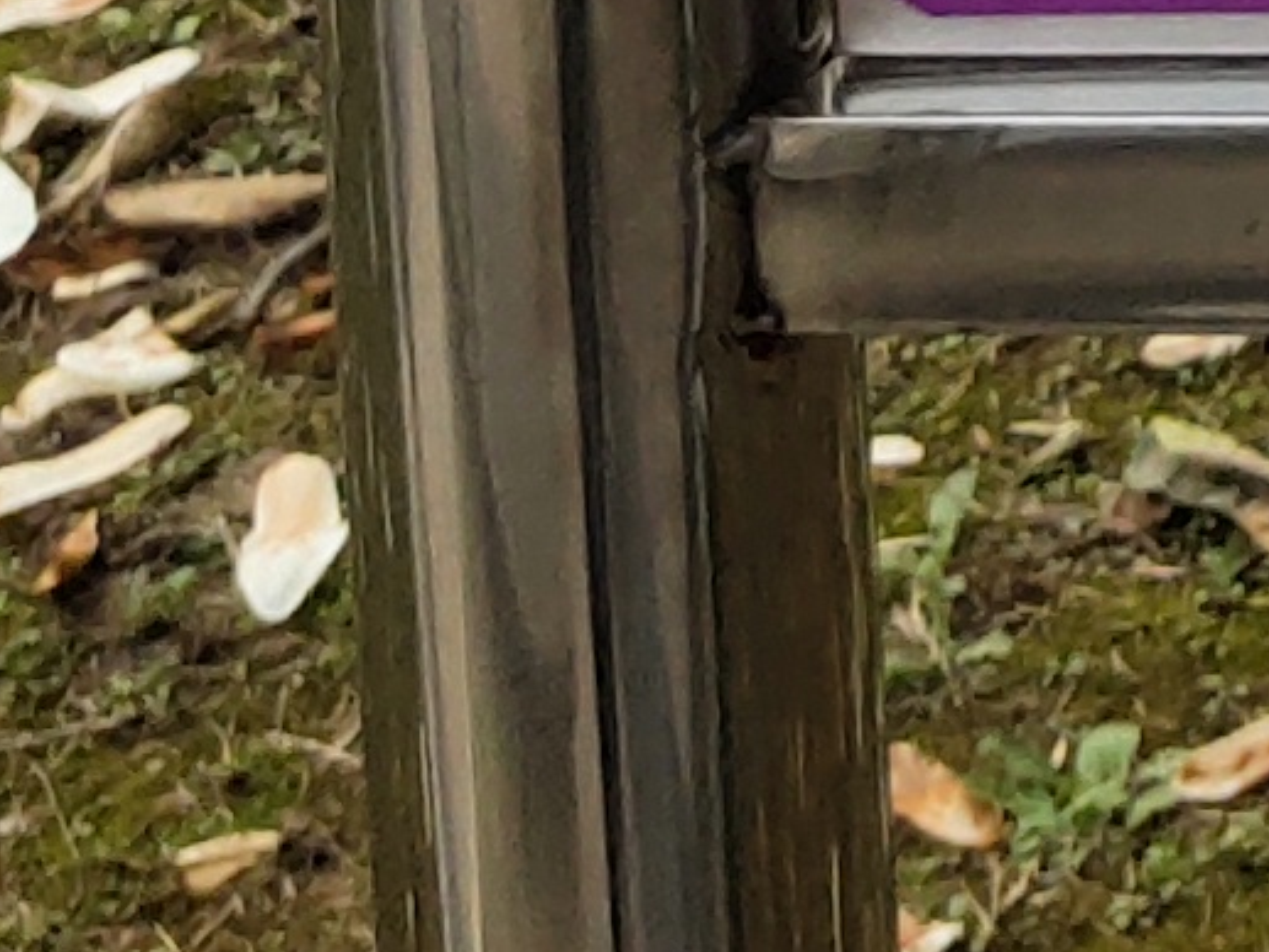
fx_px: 8580
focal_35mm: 234
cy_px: -2633
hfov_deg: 7.4
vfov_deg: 5.6
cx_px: 3910
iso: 50
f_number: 1.79
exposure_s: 1/939
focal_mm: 4.35
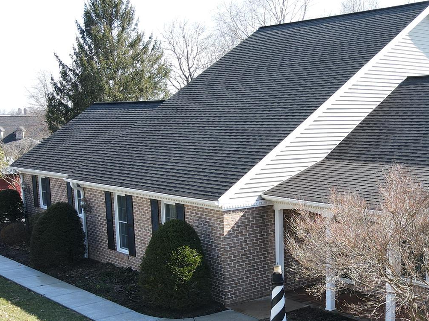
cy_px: 244
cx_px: 334
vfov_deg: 29.2
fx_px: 607
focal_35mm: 49
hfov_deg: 37.7
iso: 100
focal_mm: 4.5
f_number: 2.8
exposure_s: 1/160
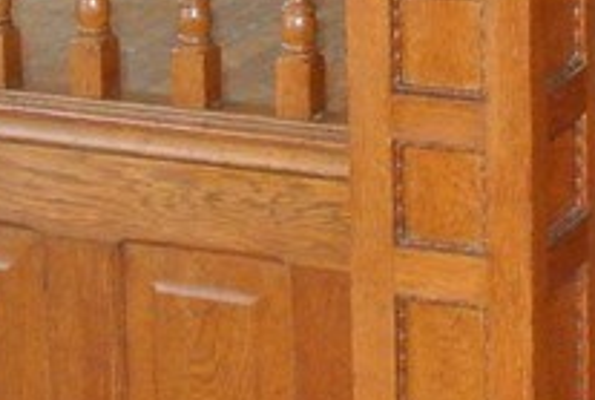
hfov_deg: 12.8
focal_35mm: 158
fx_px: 2617
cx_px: 558
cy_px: -531
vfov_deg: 8.1
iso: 1400
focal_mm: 12.2
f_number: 3.8
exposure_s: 1/60
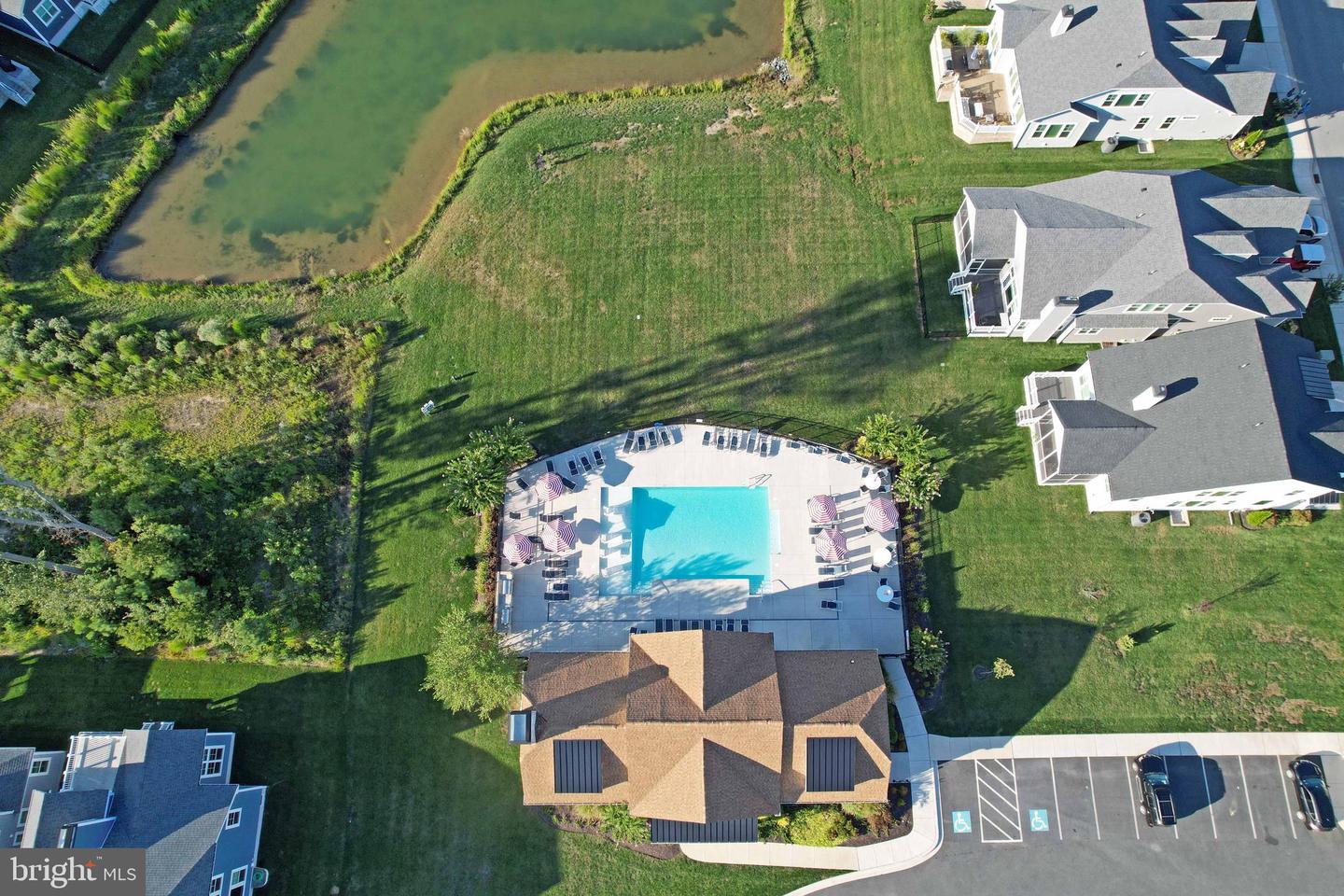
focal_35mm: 22
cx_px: 672
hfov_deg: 78.6
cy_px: 448
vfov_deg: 57.2
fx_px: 821
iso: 110
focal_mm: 8.38
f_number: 2.8
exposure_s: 1/640
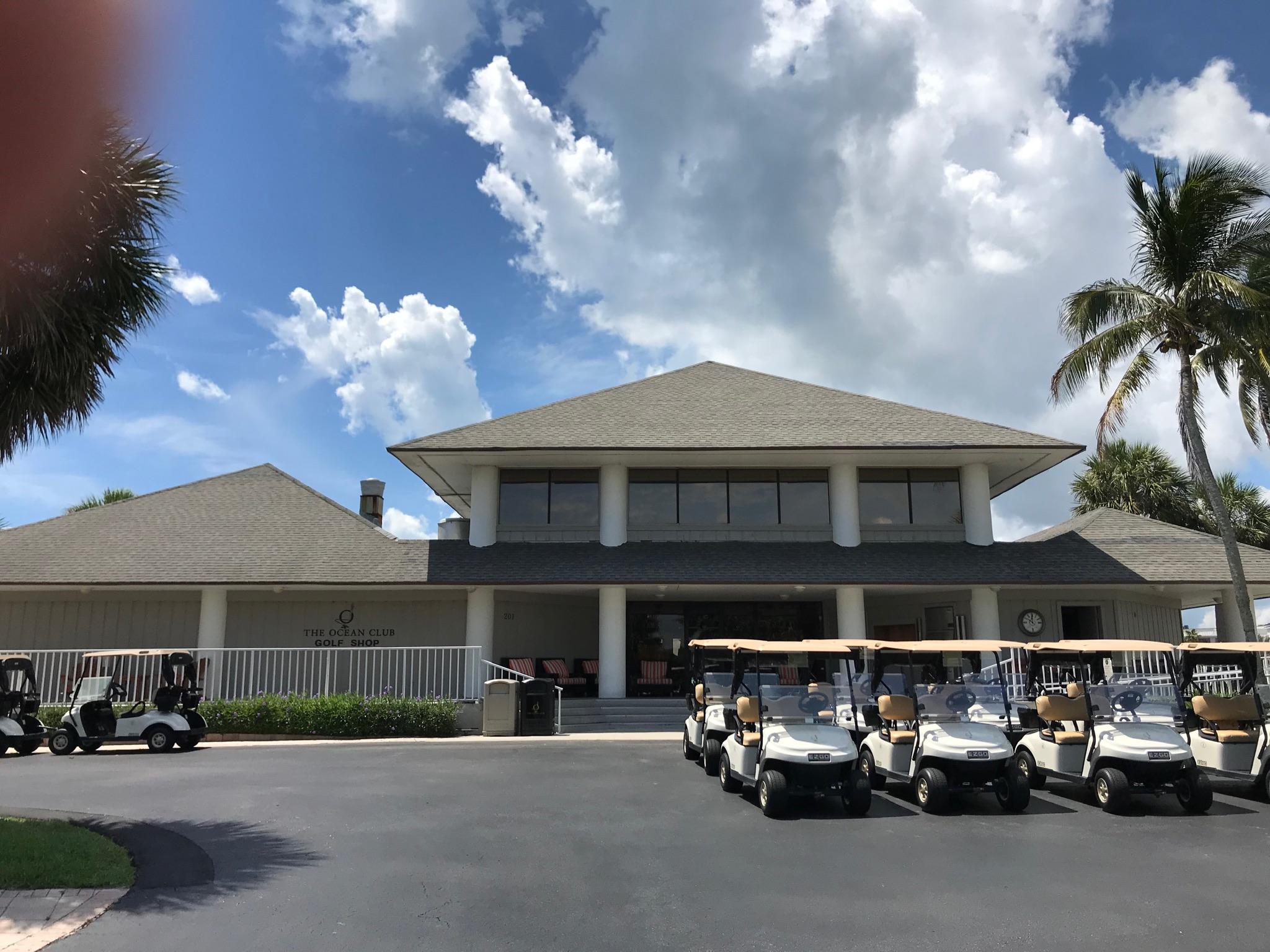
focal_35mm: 28
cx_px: 635
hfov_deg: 63.4
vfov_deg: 49.7
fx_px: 1027
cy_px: 476
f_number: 1.8
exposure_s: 1/3831
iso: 20
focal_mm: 3.99
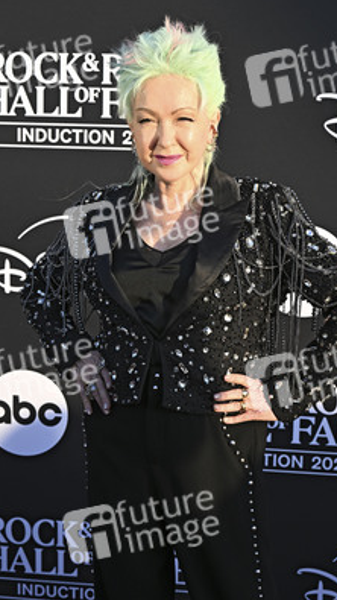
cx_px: 185
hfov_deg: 17.2
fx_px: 1113
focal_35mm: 70
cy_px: 299
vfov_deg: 30.2
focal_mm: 66
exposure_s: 1/320
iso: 320
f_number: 9
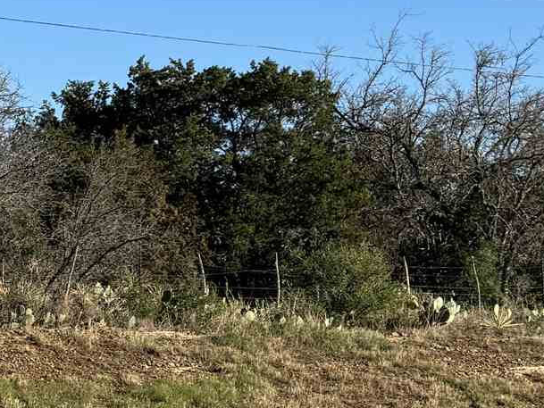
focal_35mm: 121
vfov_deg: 12.2
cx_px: -331
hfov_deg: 14.8
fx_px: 1902
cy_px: 94
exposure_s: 1/3802
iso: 80
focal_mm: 6.86
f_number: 1.78
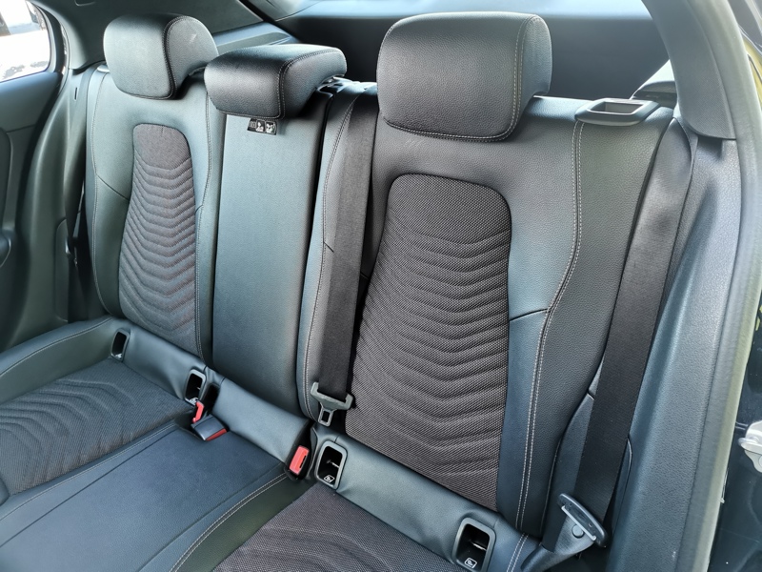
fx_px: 594
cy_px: 286
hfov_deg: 65.3
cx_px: 381
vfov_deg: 51.4
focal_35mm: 27
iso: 200
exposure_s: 1/100
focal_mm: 5.58
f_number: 1.8
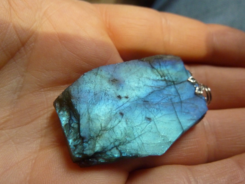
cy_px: 92
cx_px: 122
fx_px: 191
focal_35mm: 27
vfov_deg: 51.3
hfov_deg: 65.3
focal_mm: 4.4
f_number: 3.3
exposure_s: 1/25
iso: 400
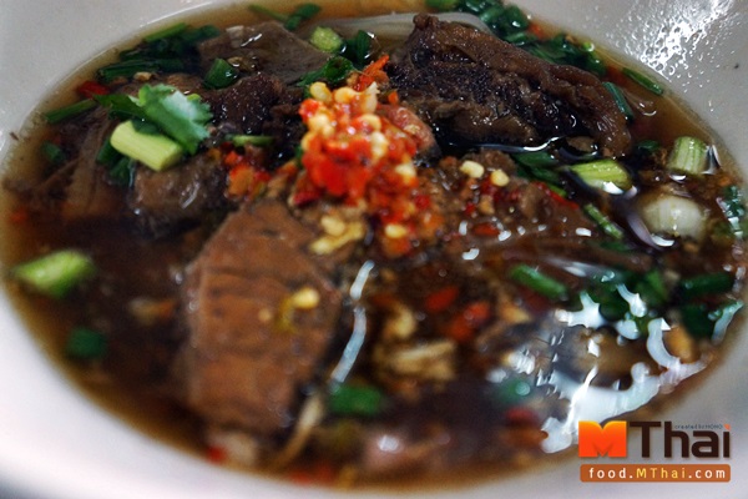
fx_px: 935
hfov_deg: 43.6
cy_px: 250
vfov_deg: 29.9
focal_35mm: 45
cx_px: 374
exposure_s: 1/60
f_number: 4
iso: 1600
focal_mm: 30
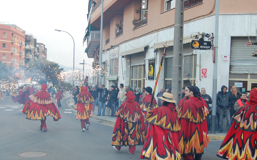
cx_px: 125
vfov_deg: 24.8
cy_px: 104
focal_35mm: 52
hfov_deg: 38.9
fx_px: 364
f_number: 5
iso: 400
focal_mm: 26
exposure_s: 1/100
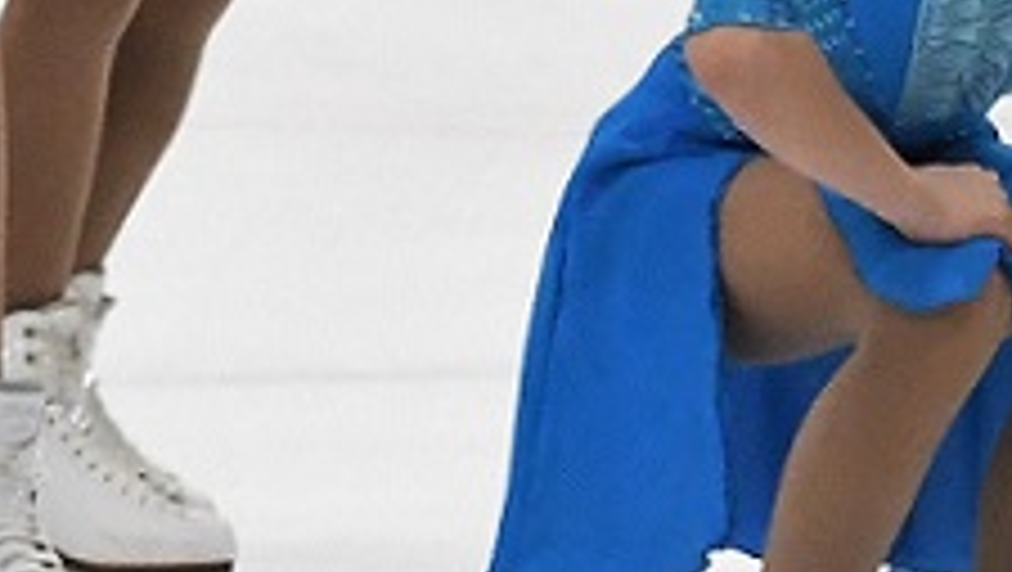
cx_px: -1630
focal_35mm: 1003
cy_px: -169
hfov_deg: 2.1
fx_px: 26937
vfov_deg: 1.2
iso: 4500
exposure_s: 1/1000
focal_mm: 112
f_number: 2.8
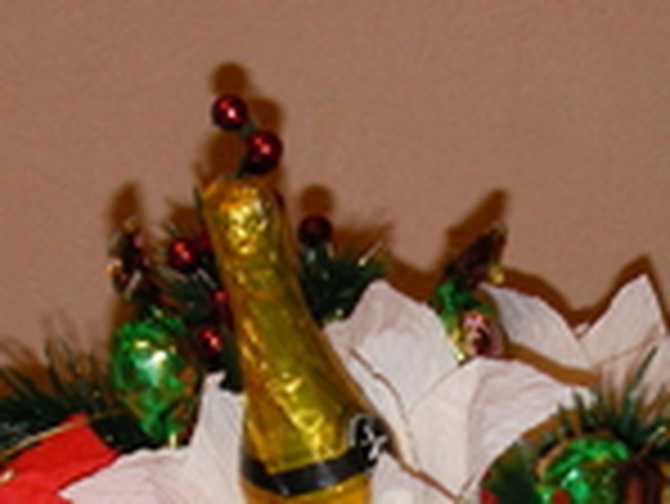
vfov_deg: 11.8
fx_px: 2402
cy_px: 540
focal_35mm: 124
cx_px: 378
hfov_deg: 15.9
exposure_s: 1/30
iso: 100
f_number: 3.5
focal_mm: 6.3
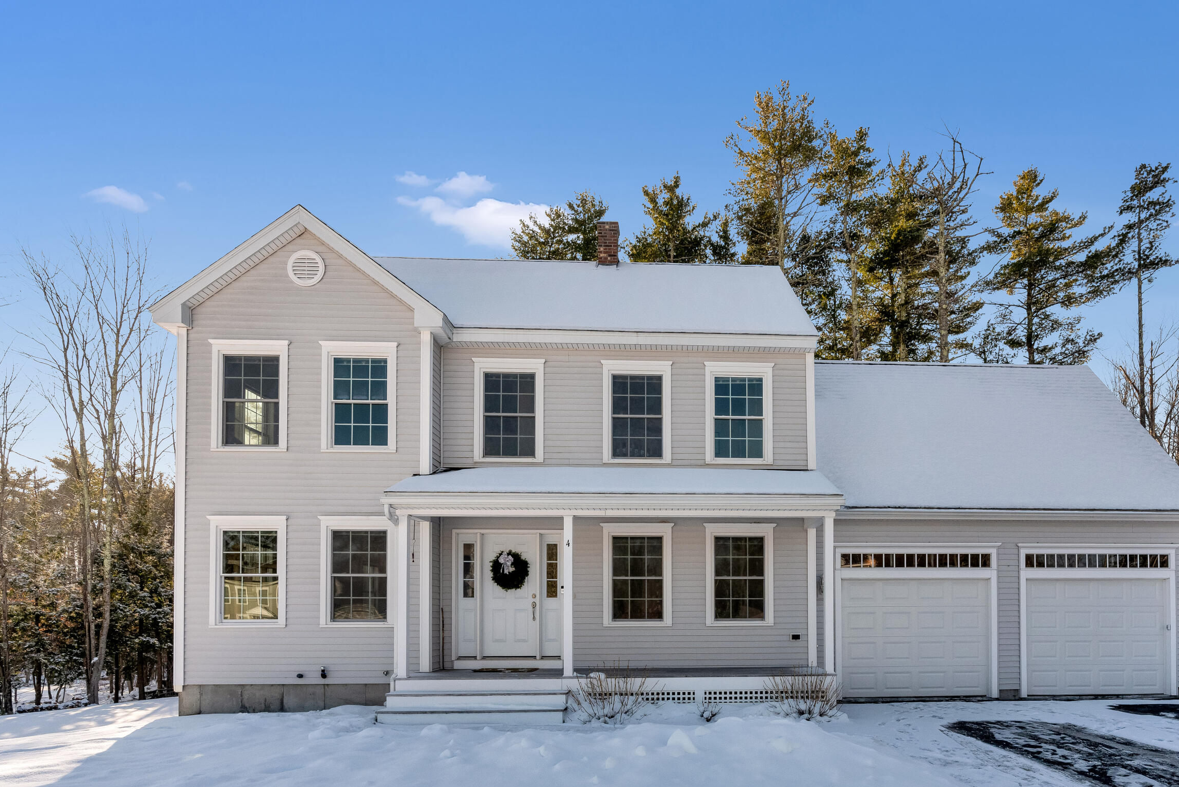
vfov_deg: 58.6
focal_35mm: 21
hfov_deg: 80.0
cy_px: 500
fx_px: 688
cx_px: 723
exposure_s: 1/1500
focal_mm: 16
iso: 800
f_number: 8
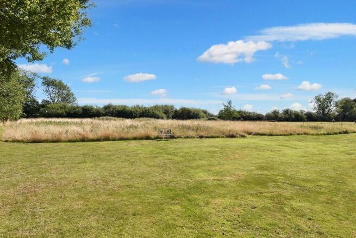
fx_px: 208
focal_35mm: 21
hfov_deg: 81.2
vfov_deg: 59.5
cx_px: 178
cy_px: 119
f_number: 9
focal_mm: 14
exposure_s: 1/320
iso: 100
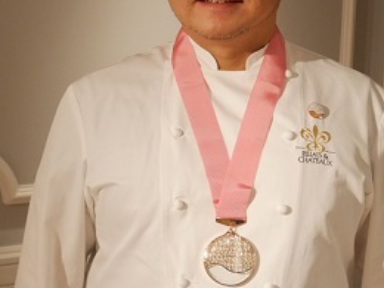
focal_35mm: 77
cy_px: 10
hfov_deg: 25.3
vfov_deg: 18.7
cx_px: 217
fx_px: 854
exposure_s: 1/60
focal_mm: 25
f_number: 5.1
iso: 2500
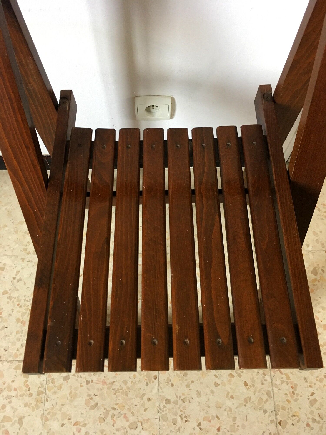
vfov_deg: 61.7
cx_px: 163
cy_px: 218
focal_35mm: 29
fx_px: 364
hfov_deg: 48.2
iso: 160
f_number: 2.2
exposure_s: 1/33
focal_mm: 4.15
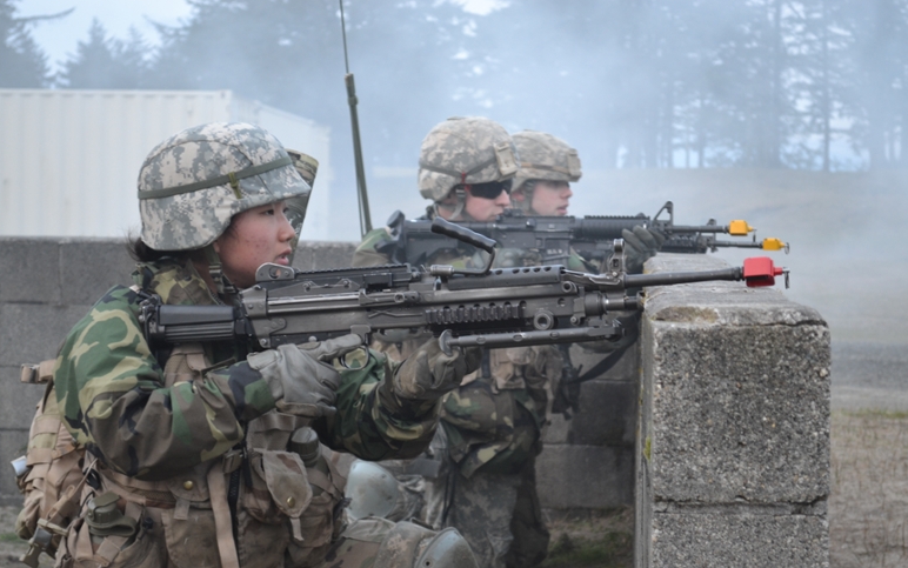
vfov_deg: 16.3
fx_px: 1980
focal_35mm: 80
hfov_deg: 25.8
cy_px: 303
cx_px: 456
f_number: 5.6
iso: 400
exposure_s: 1/20
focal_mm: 52
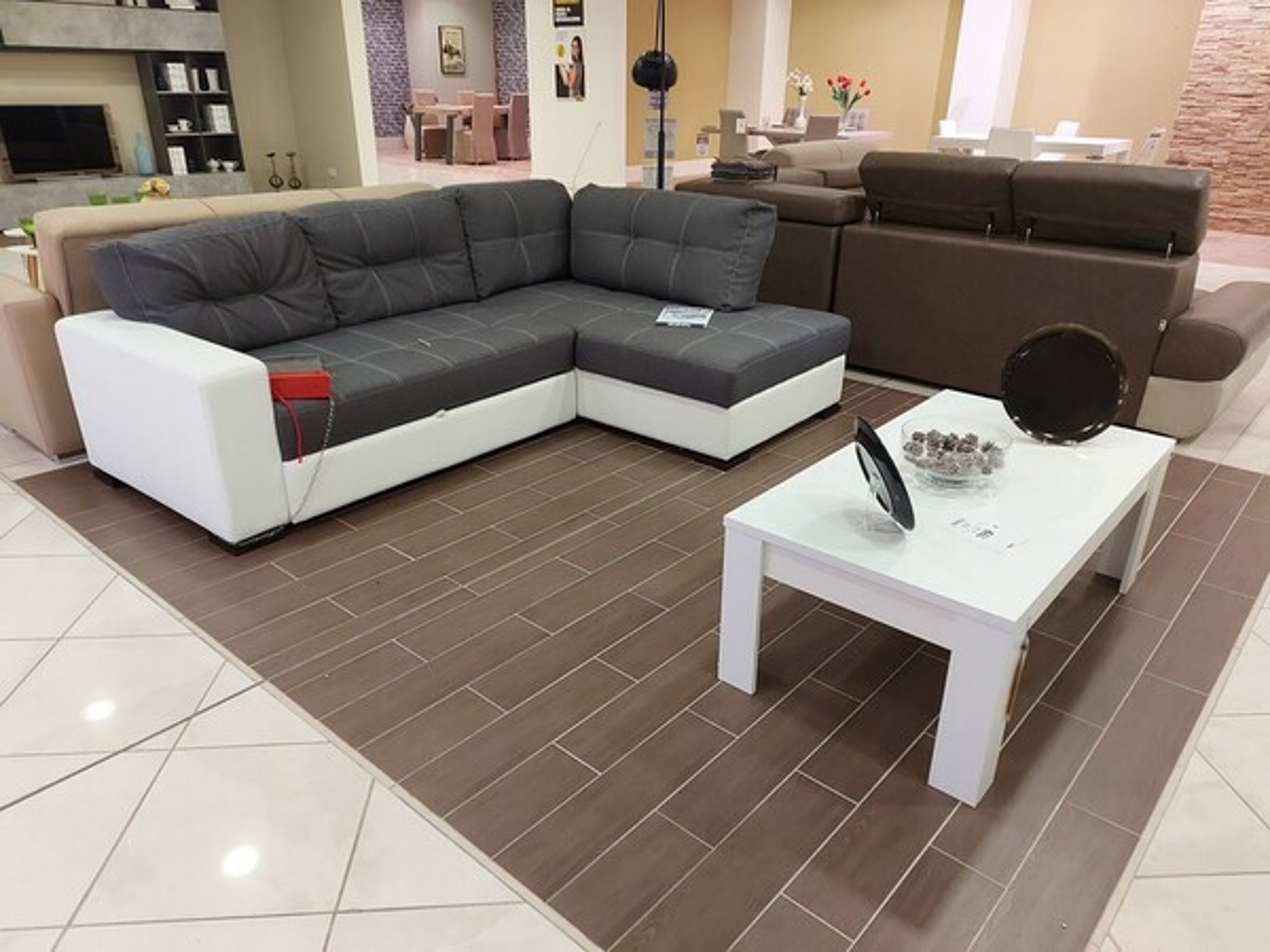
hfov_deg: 71.6
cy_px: 476
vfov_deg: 56.8
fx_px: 881
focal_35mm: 24
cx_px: 635
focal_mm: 5.23
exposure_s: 1/50
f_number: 1.8
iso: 200
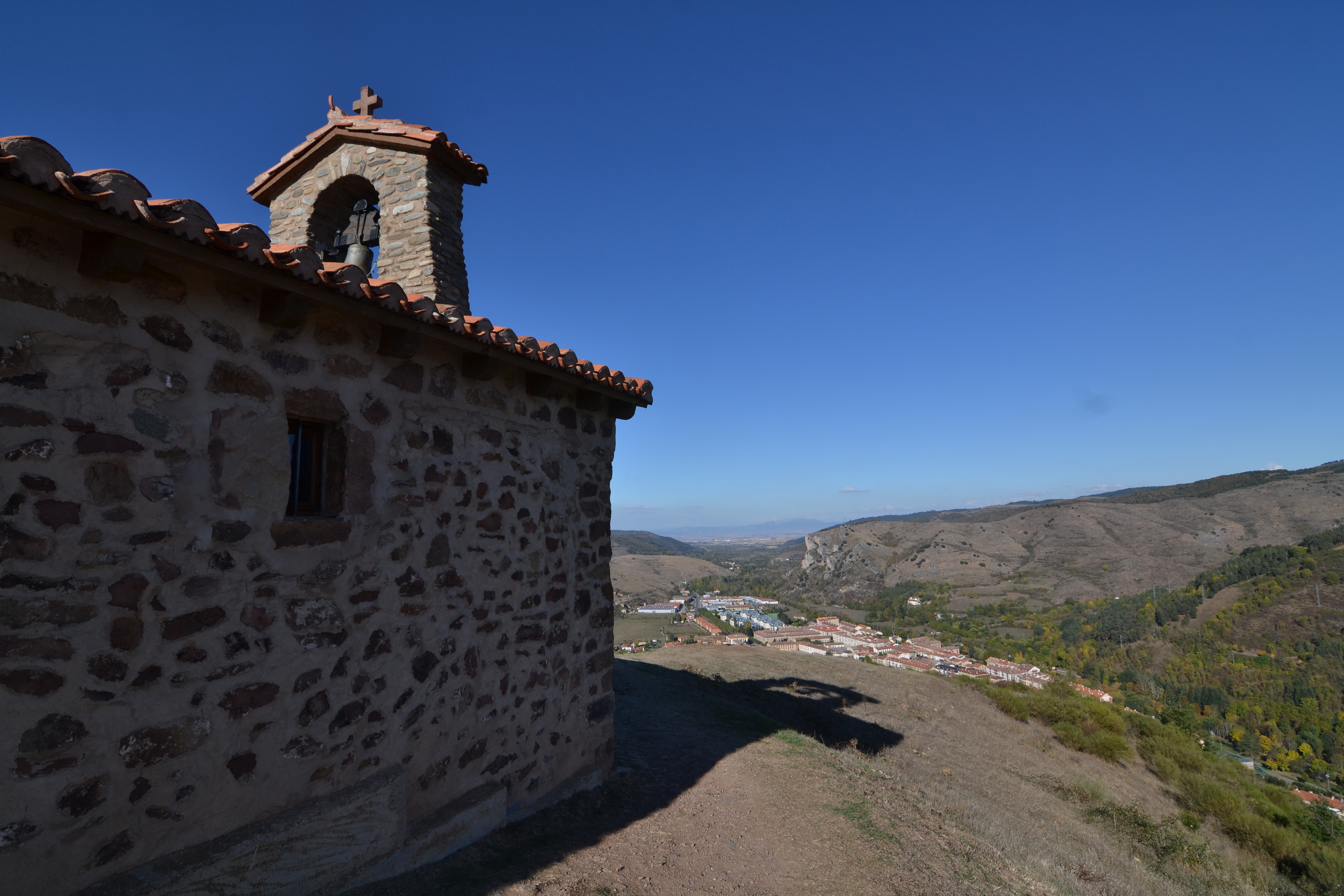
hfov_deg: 95.0
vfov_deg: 72.1
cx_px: 672
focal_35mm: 16
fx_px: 616
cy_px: 448
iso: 100
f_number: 8
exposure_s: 1/400
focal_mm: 11
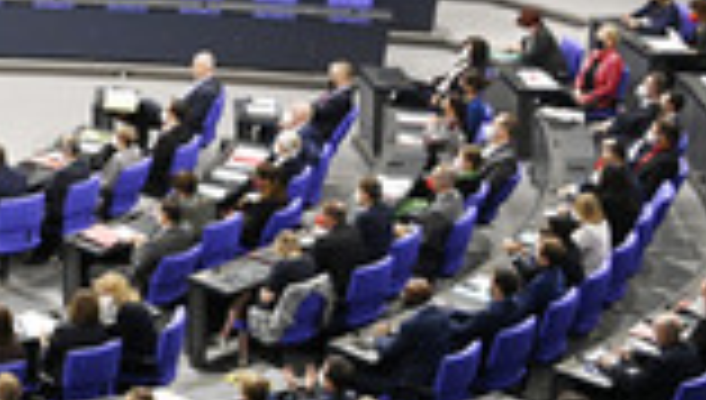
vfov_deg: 9.6
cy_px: 364
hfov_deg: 16.2
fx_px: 2363
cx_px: -191
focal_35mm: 126
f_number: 4.5
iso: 3200
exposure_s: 1/125
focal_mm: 42
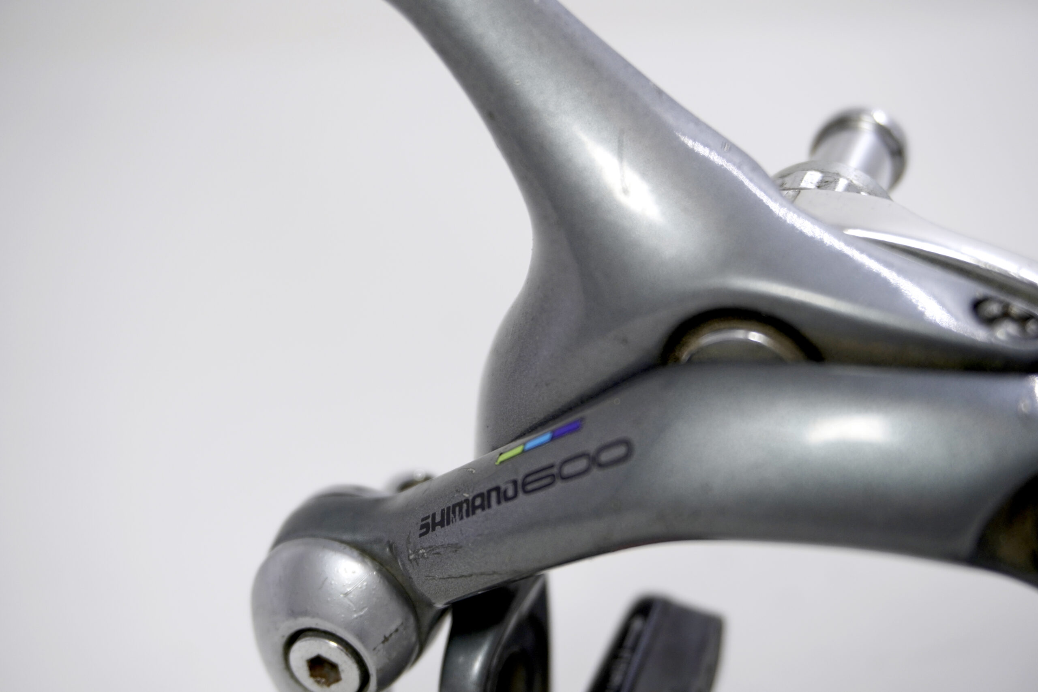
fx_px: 1470
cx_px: 519
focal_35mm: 51
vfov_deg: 26.5
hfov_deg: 38.9
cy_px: 346
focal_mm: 34
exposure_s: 1/30
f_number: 5
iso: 400
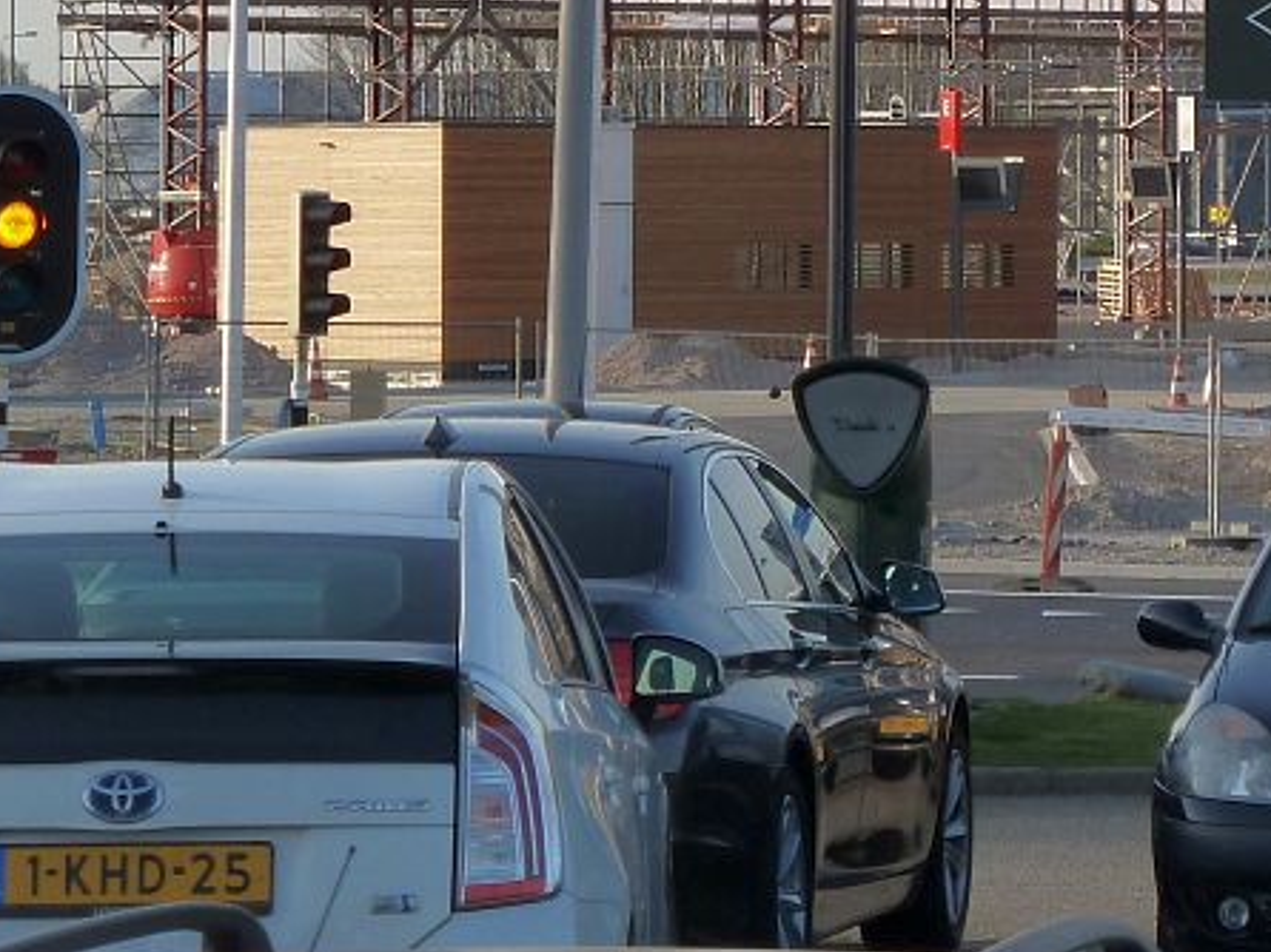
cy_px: -26
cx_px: 1200
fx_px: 9358
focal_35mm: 255
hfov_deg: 7.7
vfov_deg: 5.8
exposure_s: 1/250
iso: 125
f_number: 4.4
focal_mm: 18.2
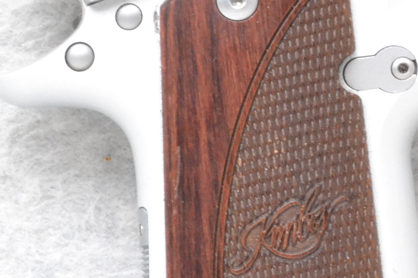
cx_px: 369
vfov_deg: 4.8
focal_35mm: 288
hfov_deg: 7.1
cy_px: 51
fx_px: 3344
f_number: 20
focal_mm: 50
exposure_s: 1/60
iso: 3200
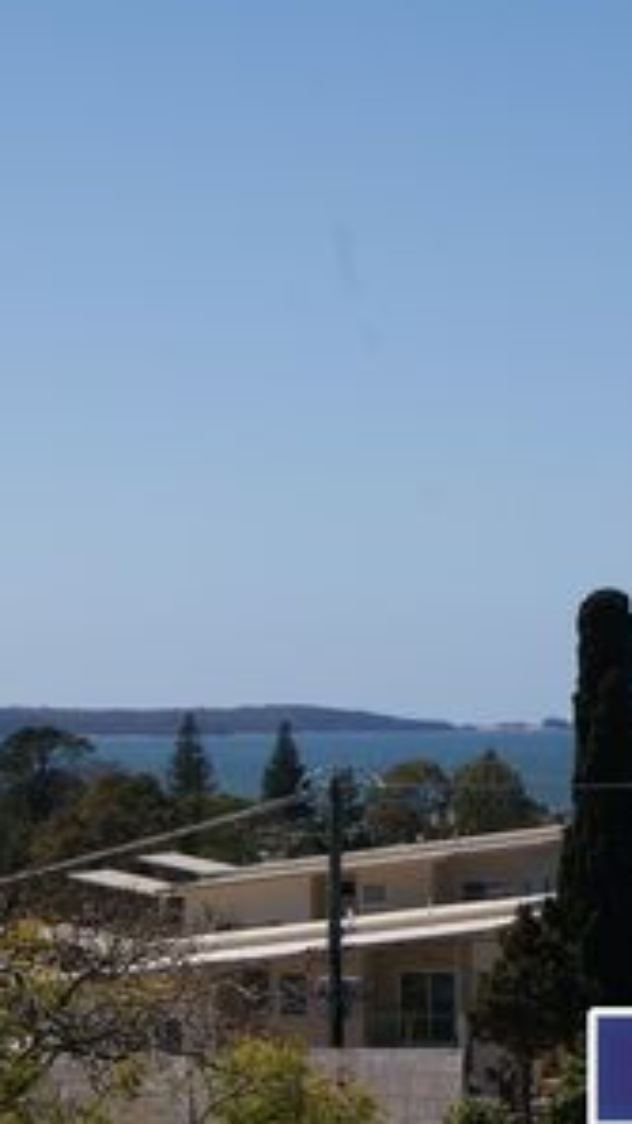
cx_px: 276
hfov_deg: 8.9
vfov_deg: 15.7
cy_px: 539
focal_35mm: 137
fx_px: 4078
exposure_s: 1/200
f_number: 13
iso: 100
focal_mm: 55
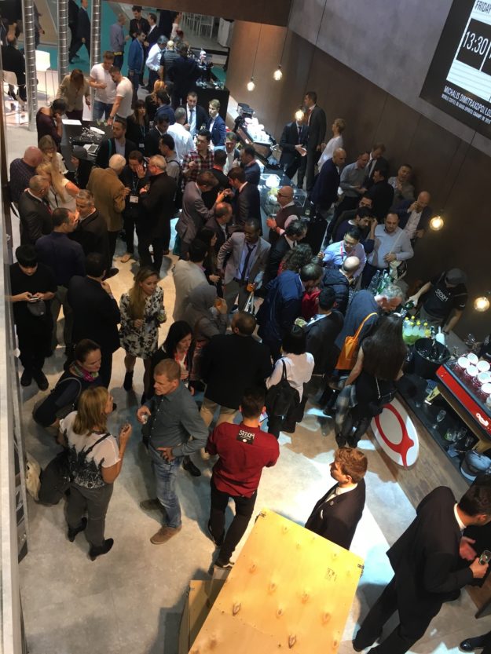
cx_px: 246
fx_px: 548
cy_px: 327
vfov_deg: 61.7
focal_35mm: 29
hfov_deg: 48.2
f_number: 2.2
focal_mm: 4.15
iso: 50
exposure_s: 1/33
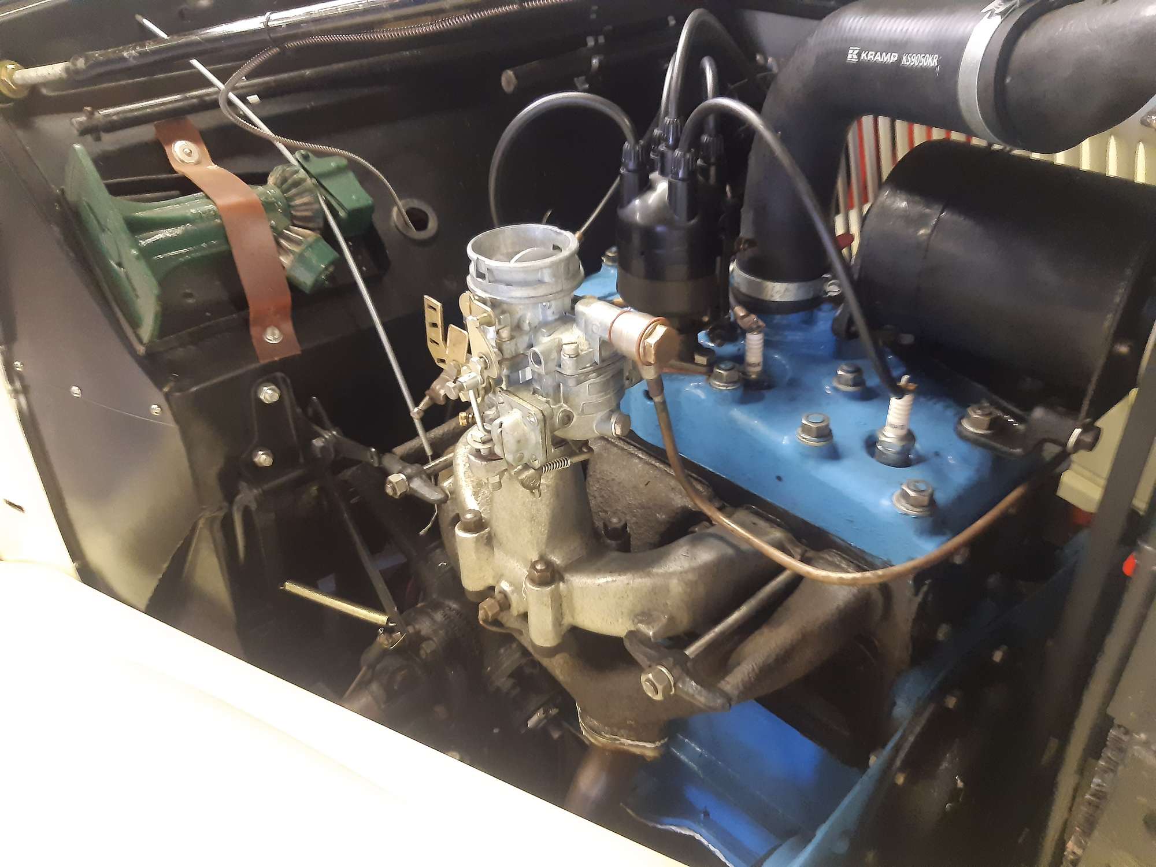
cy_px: 434
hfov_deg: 67.3
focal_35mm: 26
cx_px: 578
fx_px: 868
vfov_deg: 53.1
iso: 400
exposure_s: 1/25
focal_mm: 3.92
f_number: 1.7
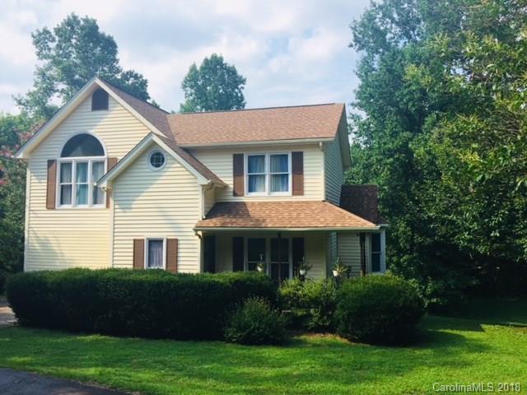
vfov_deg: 48.2
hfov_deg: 61.7
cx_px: 264
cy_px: 198
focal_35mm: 29
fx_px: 442
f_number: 2.2
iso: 32
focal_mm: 4.15
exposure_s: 1/1464
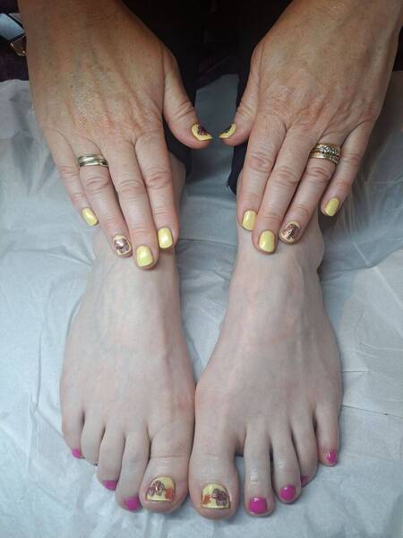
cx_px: 202
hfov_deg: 56.8
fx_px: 373
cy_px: 269
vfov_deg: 71.6
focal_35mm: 24
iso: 50
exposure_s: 1/100
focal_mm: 5.23
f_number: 1.8
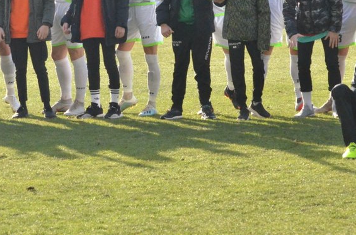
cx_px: 159
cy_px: 7
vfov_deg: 6.1
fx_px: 2200
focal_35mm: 223
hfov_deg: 9.2
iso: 3200
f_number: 10
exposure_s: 1/1600
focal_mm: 70
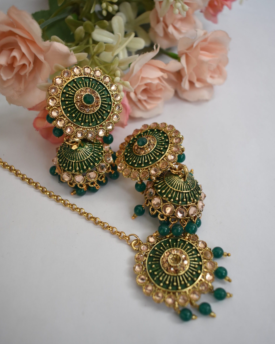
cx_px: 140
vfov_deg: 55.7
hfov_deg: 45.8
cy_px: 171
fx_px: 326
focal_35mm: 32
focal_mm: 18
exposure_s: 1/60
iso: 800
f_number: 4
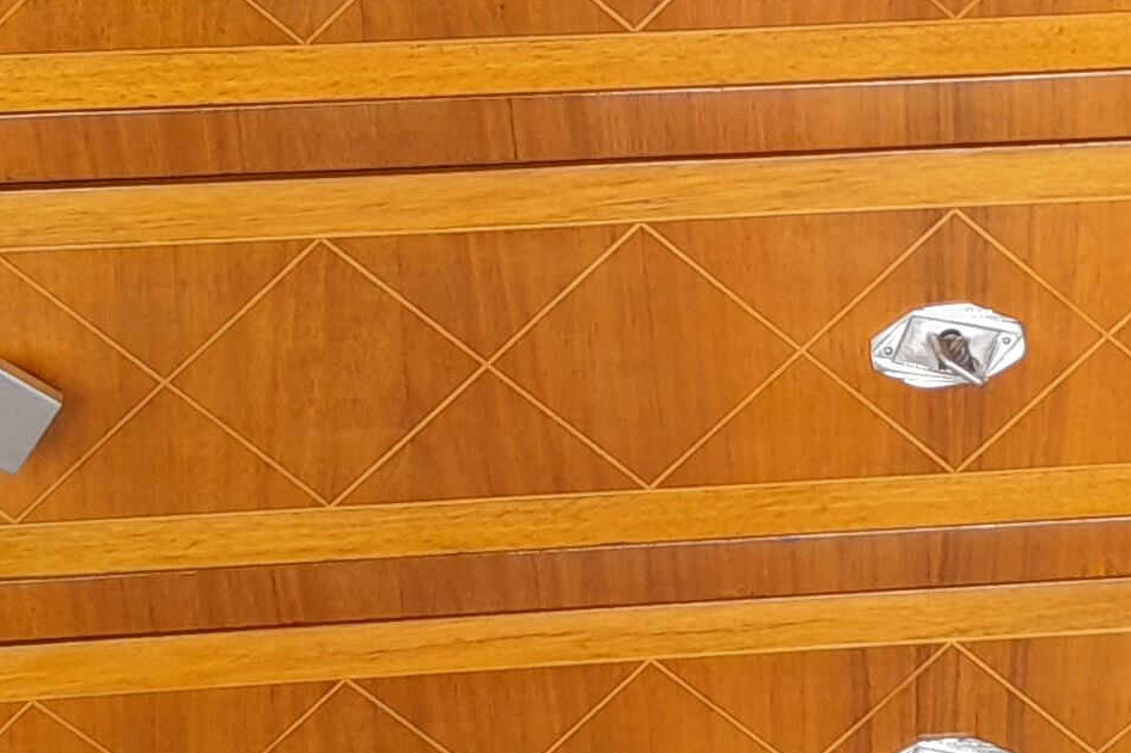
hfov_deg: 18.4
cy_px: 164
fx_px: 3454
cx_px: 878
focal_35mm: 110
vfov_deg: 12.4
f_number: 2
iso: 80
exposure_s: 1/60
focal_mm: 4.6
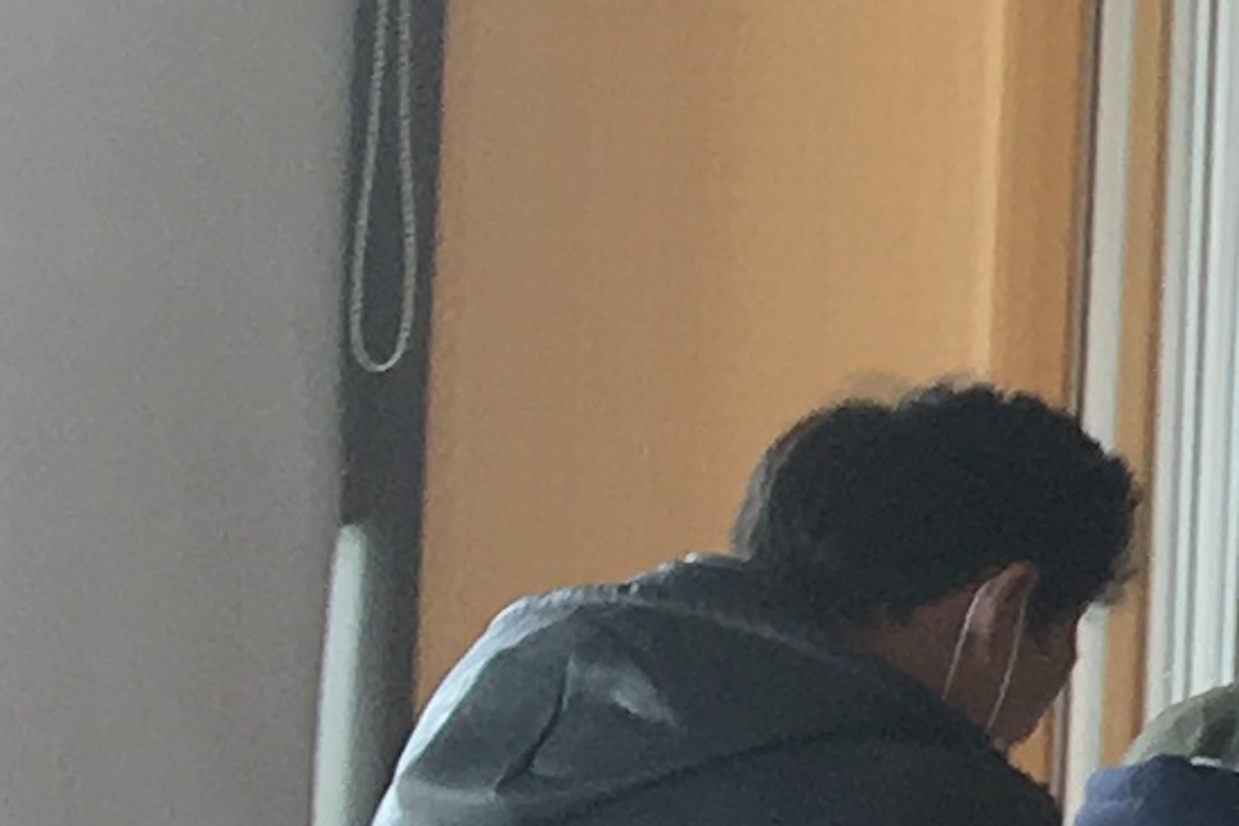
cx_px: 4213
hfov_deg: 7.6
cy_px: 473
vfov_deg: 6.2
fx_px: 7608
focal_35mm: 221
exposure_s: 1/50
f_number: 2.2
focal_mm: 4.15
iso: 25
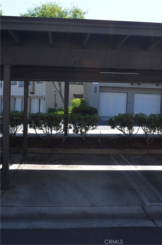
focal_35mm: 45
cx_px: 81
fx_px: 305
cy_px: 122
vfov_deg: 43.7
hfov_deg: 29.7
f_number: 8
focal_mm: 30
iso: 200
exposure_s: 1/250
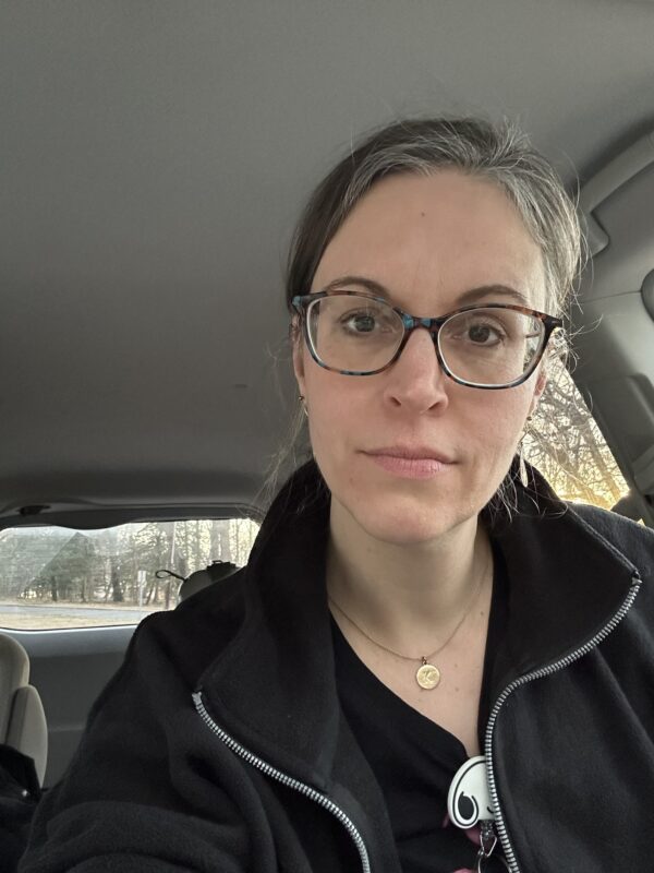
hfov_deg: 46.8
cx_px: 327
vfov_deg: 60.0
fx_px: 756
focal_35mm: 30
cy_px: 436
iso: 500
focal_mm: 2.69
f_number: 1.9
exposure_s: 1/30
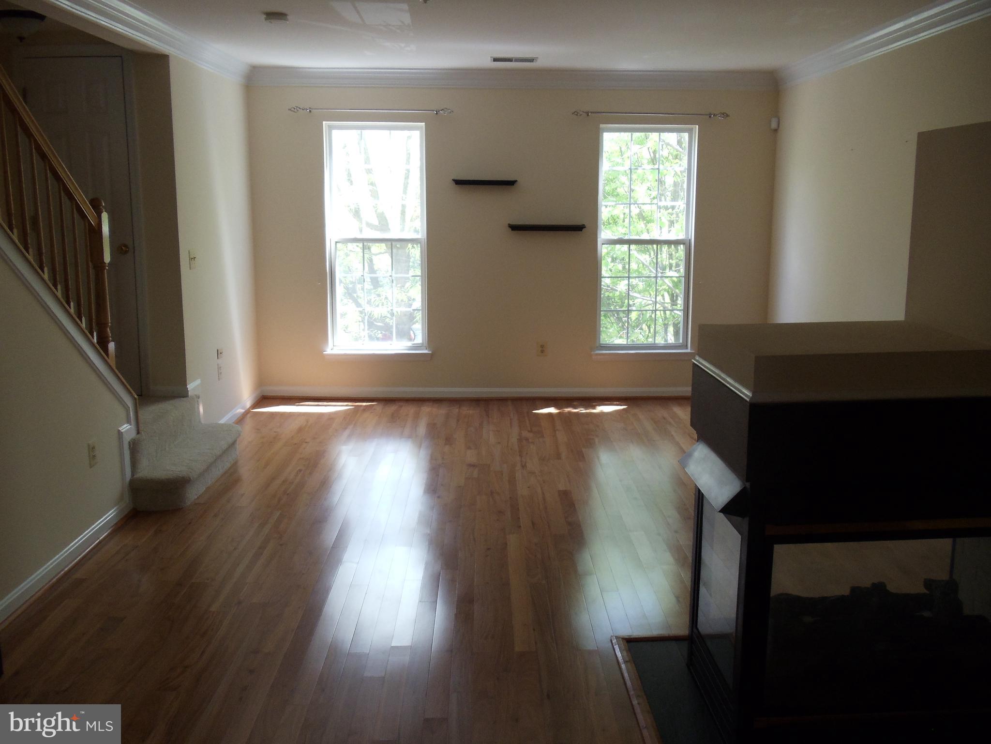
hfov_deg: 42.9
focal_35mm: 44
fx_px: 1260
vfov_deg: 32.9
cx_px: 496
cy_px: 372
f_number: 3.5
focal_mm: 6
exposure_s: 1/30
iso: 100
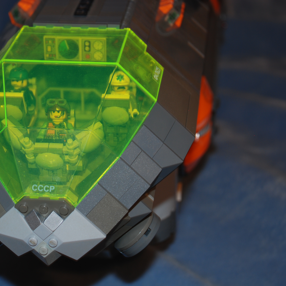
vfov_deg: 18.9
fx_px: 860
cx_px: 82
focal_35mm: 92
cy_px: 142
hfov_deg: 18.8
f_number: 4.8
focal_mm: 48
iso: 200
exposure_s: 1/3
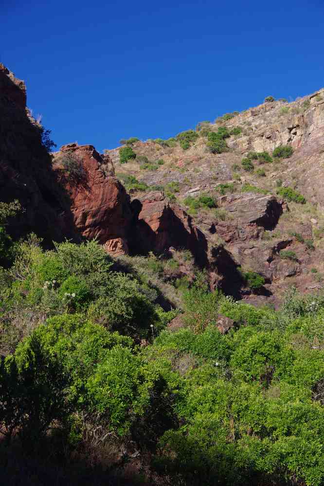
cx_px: 162
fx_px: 1316
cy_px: 243
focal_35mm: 98
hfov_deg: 14.0
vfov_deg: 20.9
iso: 200
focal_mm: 65
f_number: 10
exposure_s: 1/100
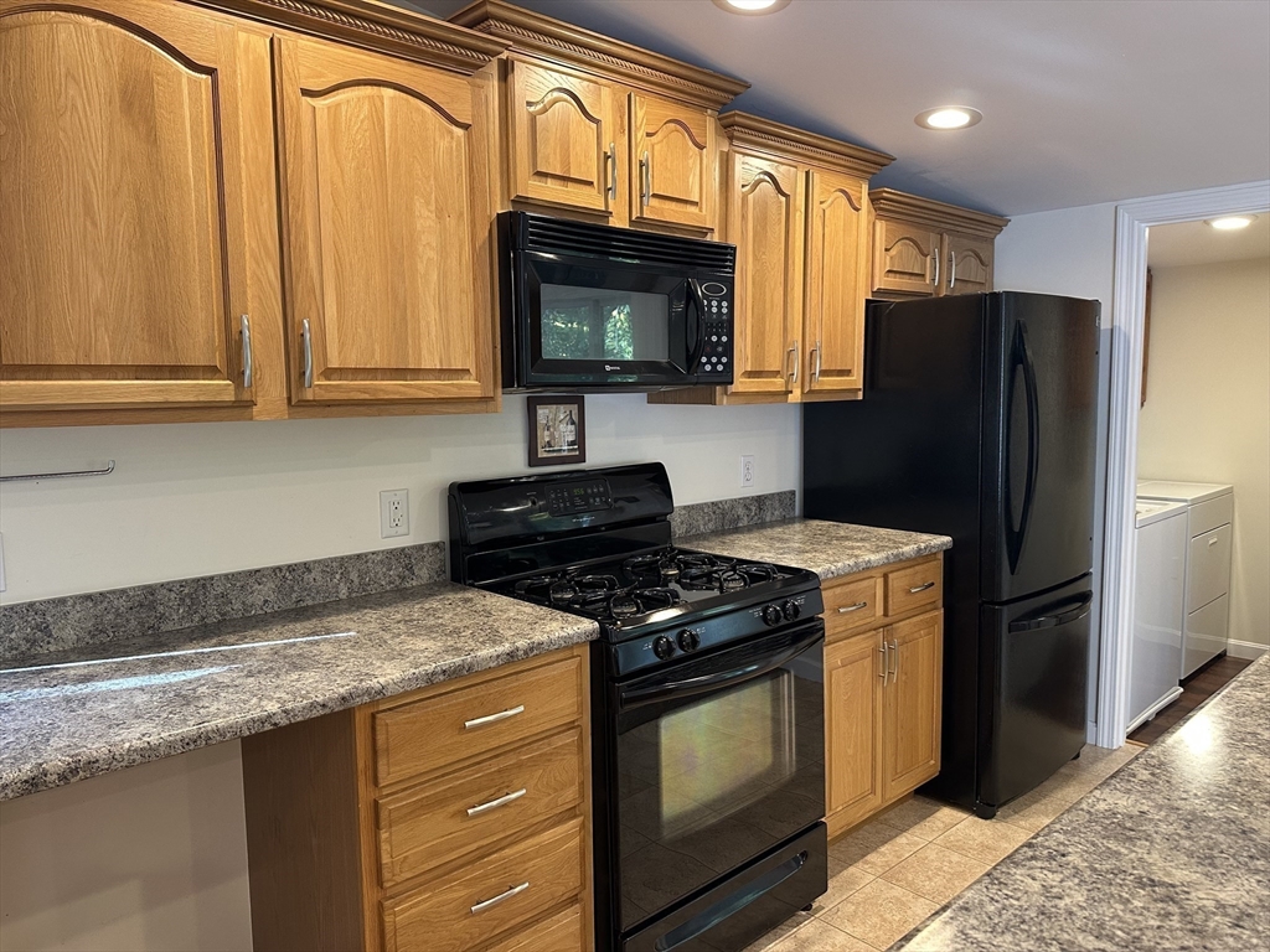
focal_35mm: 24
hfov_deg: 71.6
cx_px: 635
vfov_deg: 56.8
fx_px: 881
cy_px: 476
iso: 250
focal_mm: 6.86
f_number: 1.78
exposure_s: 1/60
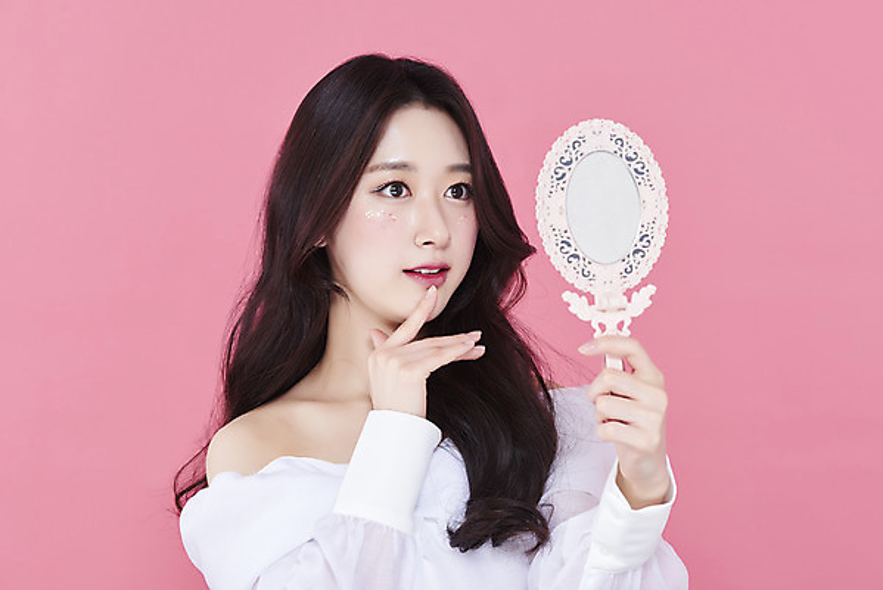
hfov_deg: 19.4
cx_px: 442
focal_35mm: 105
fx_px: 2577
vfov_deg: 13.1
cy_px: 295
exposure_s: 1/125
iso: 64
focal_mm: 105
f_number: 11
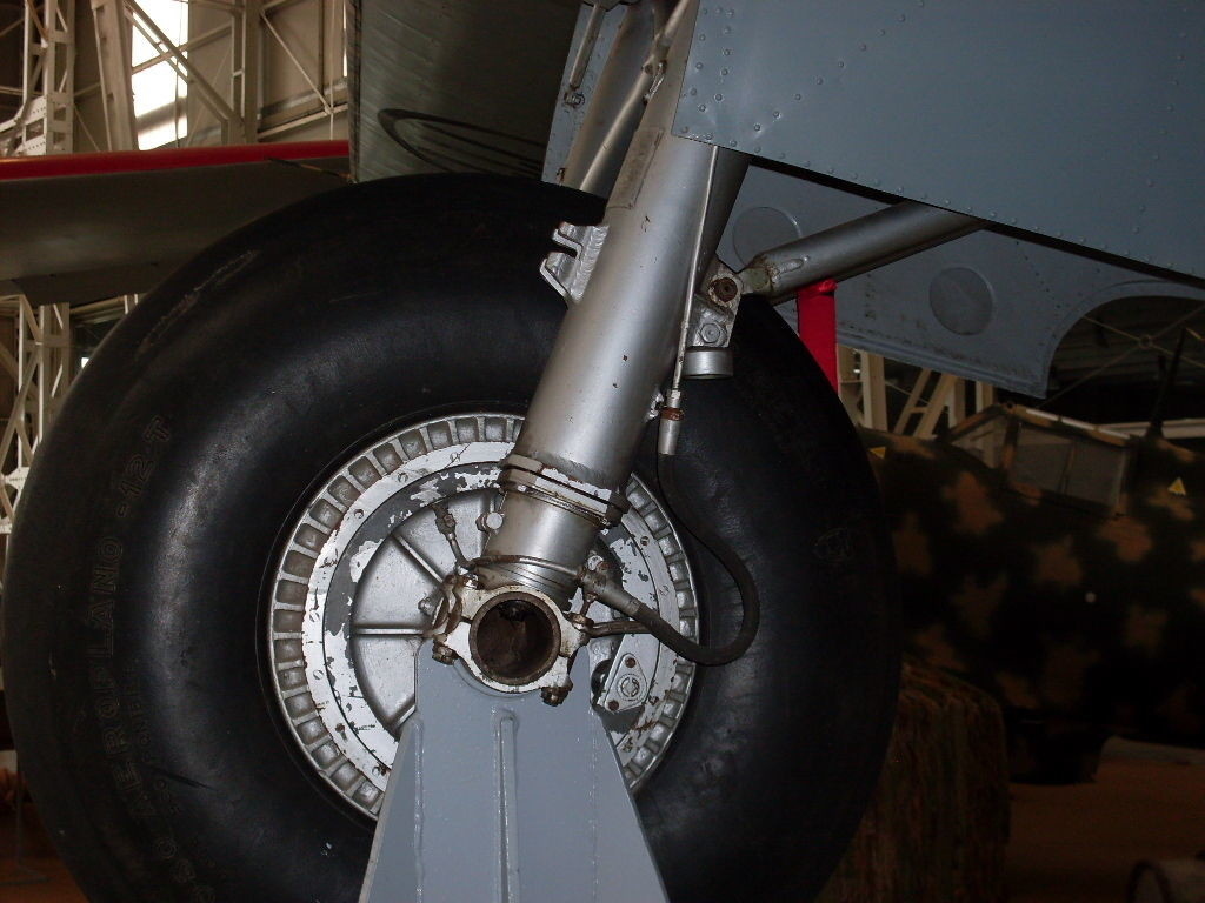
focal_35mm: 60
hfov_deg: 32.2
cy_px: 452
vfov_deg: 24.4
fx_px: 2089
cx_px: 602
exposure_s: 1/45
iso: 100
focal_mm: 9.9
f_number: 3.4
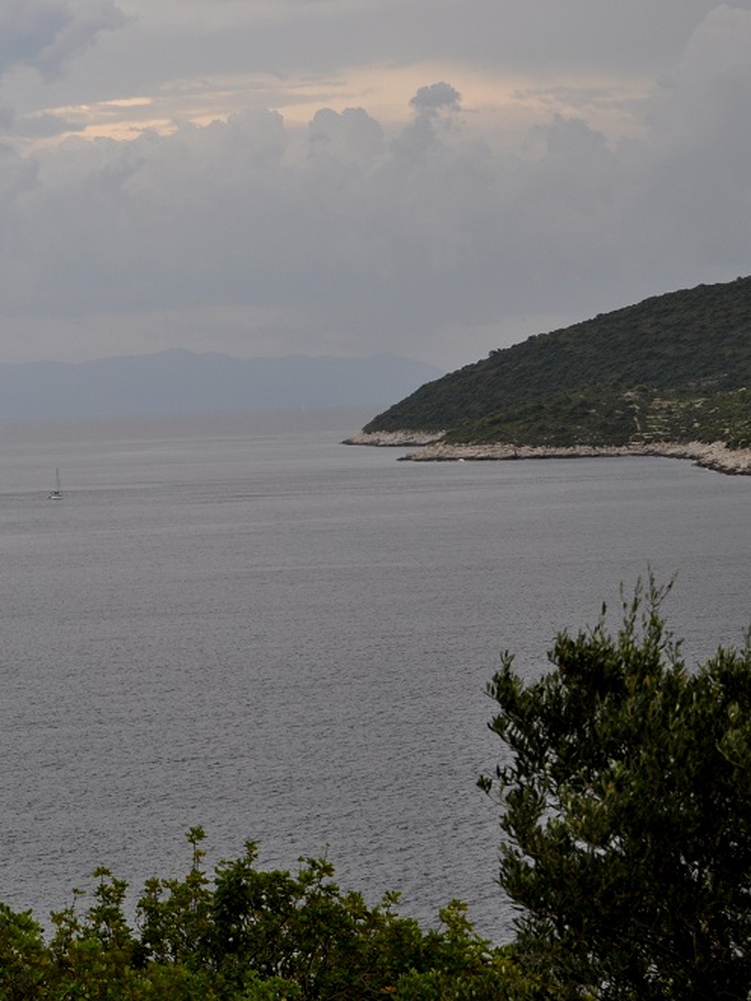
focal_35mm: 120
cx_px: 52
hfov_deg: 12.3
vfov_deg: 16.4
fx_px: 3462
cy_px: 500
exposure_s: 1/400
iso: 500
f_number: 10
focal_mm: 55
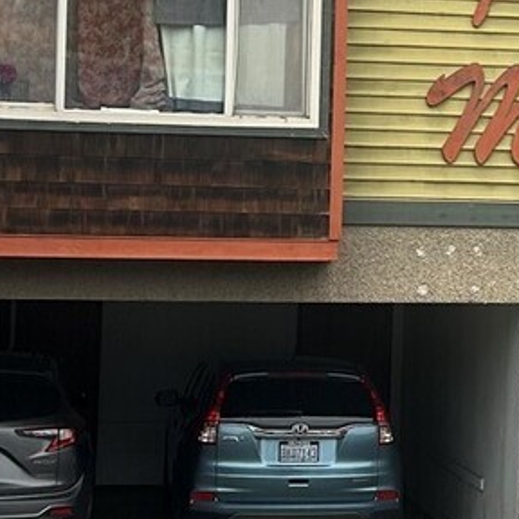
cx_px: 492
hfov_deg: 14.9
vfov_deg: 15.1
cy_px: 139
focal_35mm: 115
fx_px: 1951
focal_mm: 5.7
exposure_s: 1/803
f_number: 1.5
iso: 50
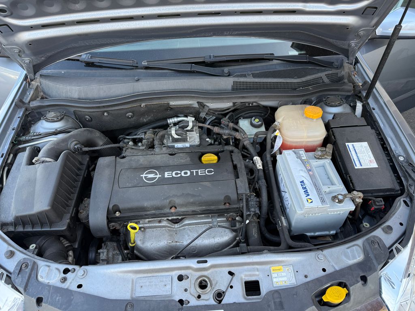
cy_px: 156
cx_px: 208
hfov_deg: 71.6
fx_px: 288
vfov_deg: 56.8
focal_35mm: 24
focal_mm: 6.76
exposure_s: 1/216
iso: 80
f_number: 1.78
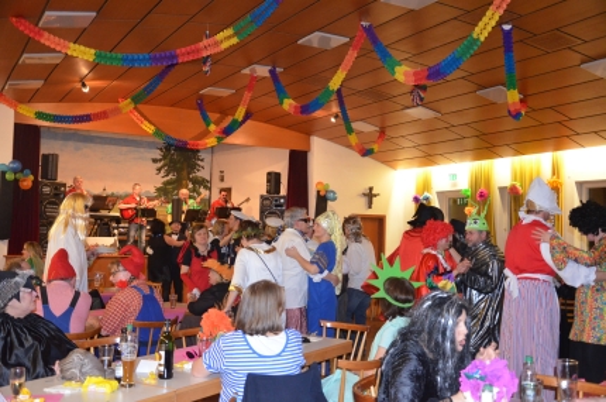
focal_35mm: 39
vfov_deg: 34.1
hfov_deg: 49.6
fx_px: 655
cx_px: 303
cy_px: 201
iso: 2500
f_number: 4
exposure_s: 1/60
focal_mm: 26
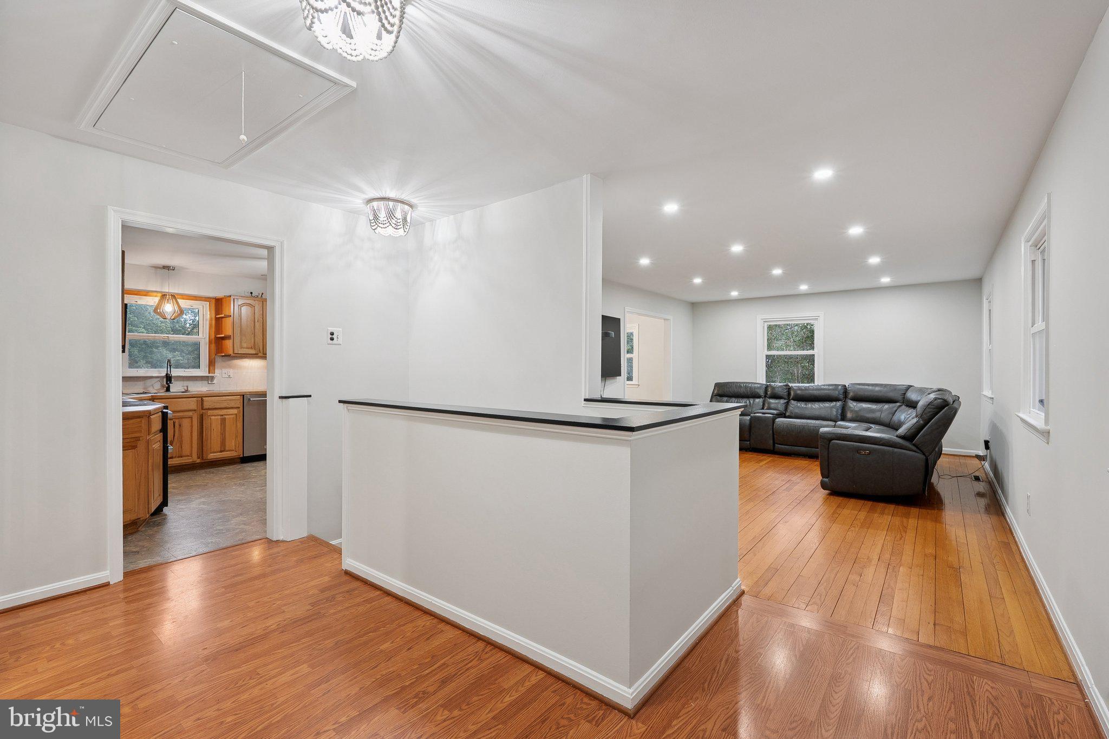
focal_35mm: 16
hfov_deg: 96.7
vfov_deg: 73.7
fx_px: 493
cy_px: 370
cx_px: 554
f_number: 8
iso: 250
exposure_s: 1/6
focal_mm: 16
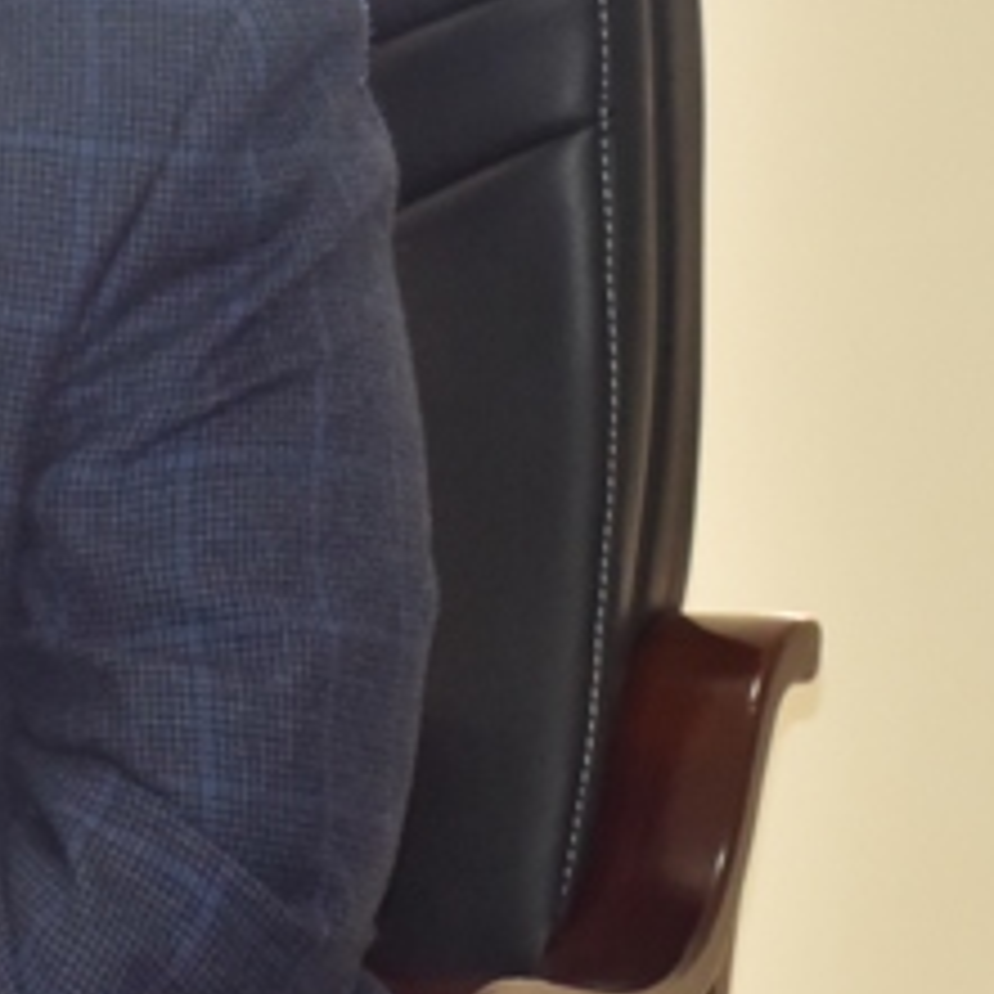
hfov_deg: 4.2
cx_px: 963
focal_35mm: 414
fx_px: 13450
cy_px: 205
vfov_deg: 4.2
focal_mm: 105
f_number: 9
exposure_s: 1/250
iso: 2500
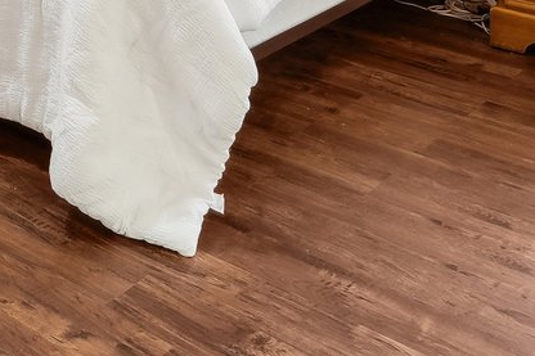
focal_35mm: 69
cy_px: -398
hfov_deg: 24.6
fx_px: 1025
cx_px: -198
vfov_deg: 15.1
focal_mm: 14
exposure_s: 1/13
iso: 400
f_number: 8
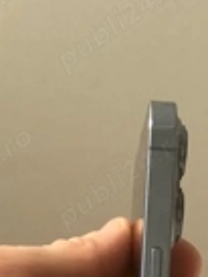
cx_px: 164
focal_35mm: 140
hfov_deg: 10.6
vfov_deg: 13.6
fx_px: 1120
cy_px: 360
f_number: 1.78
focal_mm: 6.76
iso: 100
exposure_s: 1/92
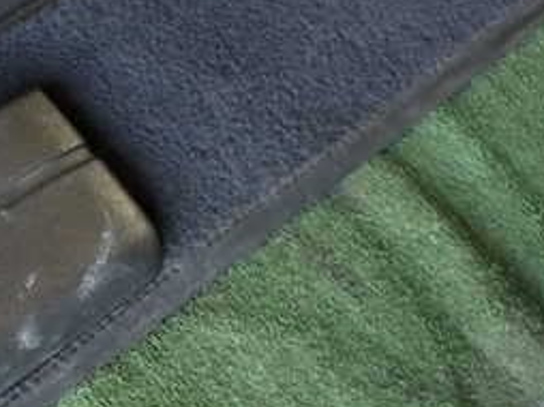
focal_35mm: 71
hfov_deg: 25.8
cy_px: 266
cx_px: -17
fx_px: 1115
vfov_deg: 20.6
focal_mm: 5.4
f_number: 2.3
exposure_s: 1/50
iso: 200
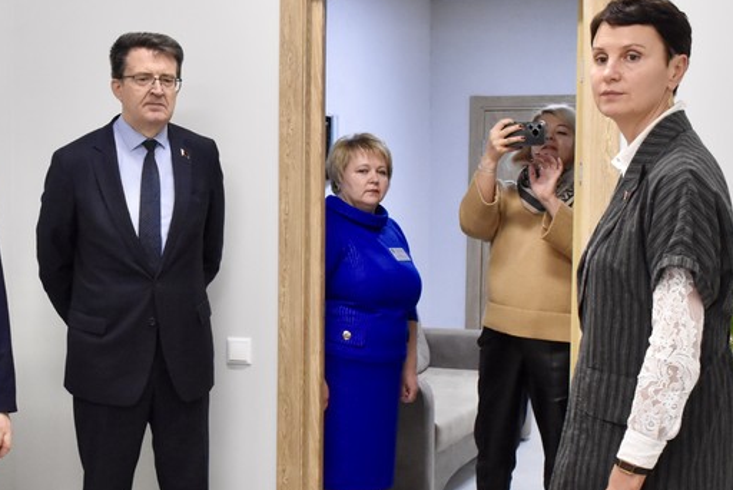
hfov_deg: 32.9
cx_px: 210
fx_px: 1222
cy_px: 279
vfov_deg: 22.6
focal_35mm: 60
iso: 2500
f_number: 7.1
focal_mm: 20
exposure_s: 1/80
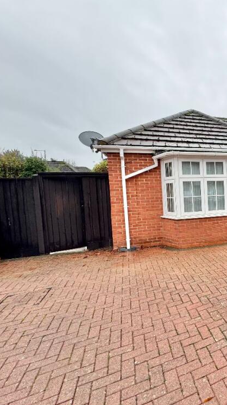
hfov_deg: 42.4
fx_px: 225
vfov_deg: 83.9
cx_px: 248
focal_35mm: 21
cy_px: 205
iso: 40
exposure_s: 1/138
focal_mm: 2.22
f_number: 2.2
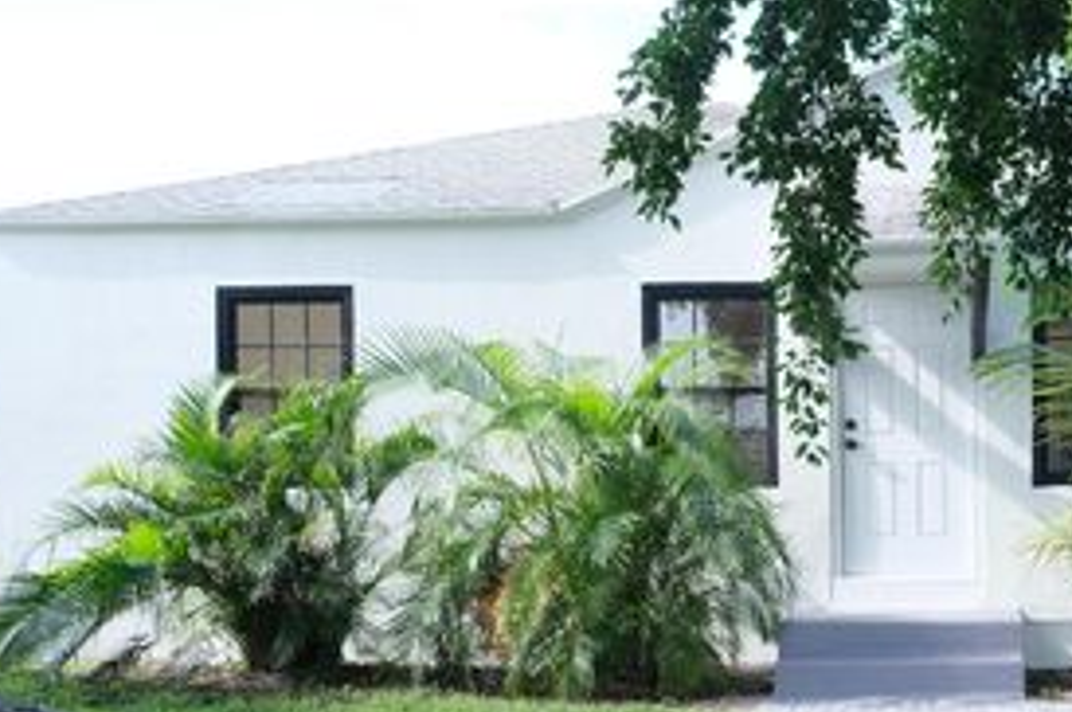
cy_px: 499
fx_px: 1576
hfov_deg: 36.3
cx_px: 853
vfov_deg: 25.3
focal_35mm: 53
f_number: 4
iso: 320
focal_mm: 19.6
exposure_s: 1/180
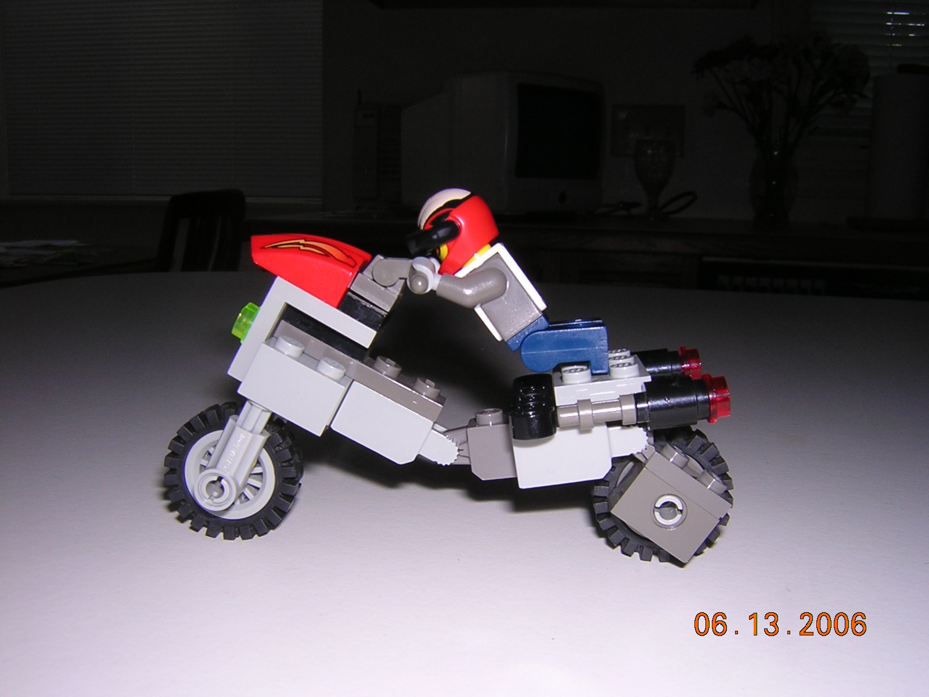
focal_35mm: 36
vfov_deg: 39.7
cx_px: 464
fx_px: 966
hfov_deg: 51.4
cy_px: 348
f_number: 5.2
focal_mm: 4.7
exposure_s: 1/60.1
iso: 100
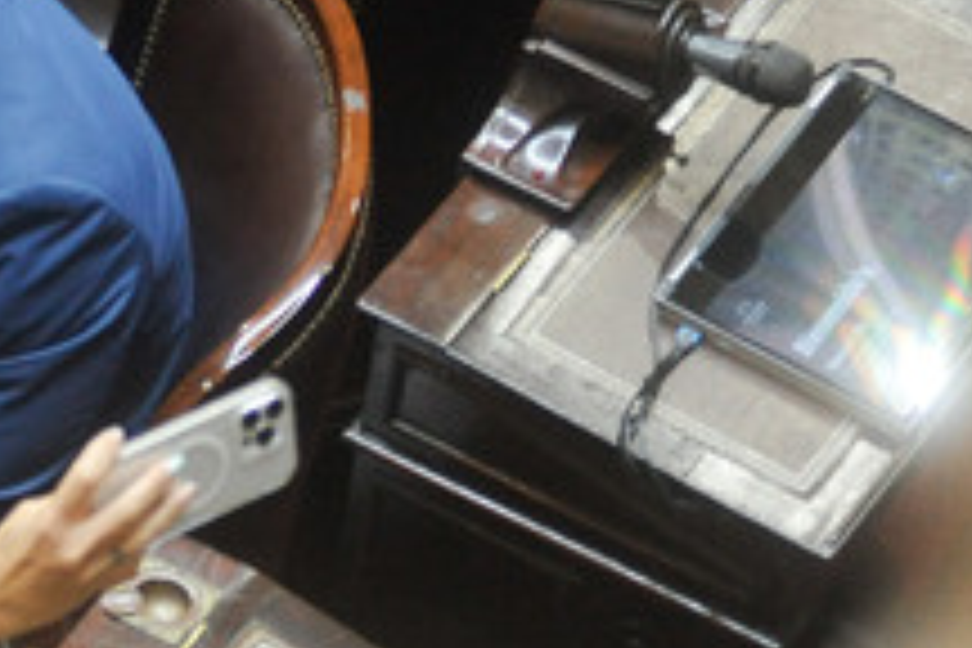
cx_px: -477
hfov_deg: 6.6
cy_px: -173
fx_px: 8261
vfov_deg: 4.5
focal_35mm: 306
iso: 2500
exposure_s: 1/200
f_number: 2.8
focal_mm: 92
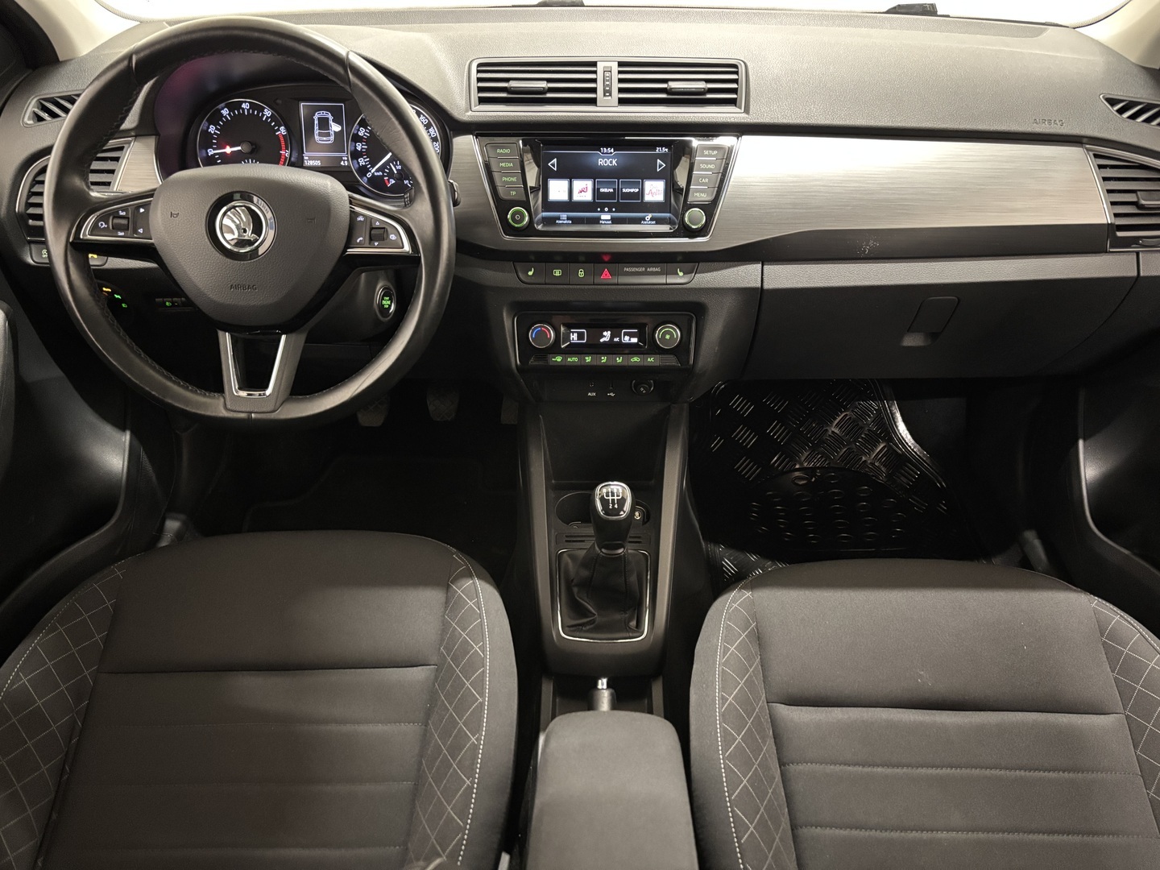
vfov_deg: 53.1
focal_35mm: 26
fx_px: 871
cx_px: 580
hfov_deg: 67.3
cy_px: 435
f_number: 1.6
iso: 1600
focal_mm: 5.96
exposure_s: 1/17
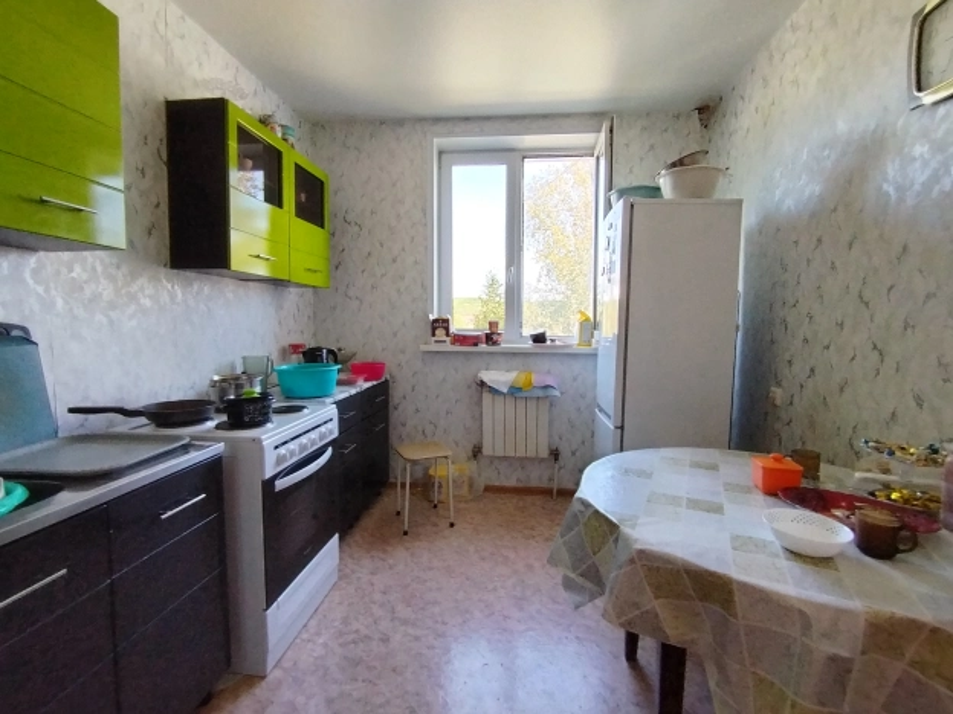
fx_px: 468
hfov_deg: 91.0
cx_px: 476
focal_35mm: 17
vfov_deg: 74.7
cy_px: 357
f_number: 2.2
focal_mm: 1.42
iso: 170
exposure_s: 1/50
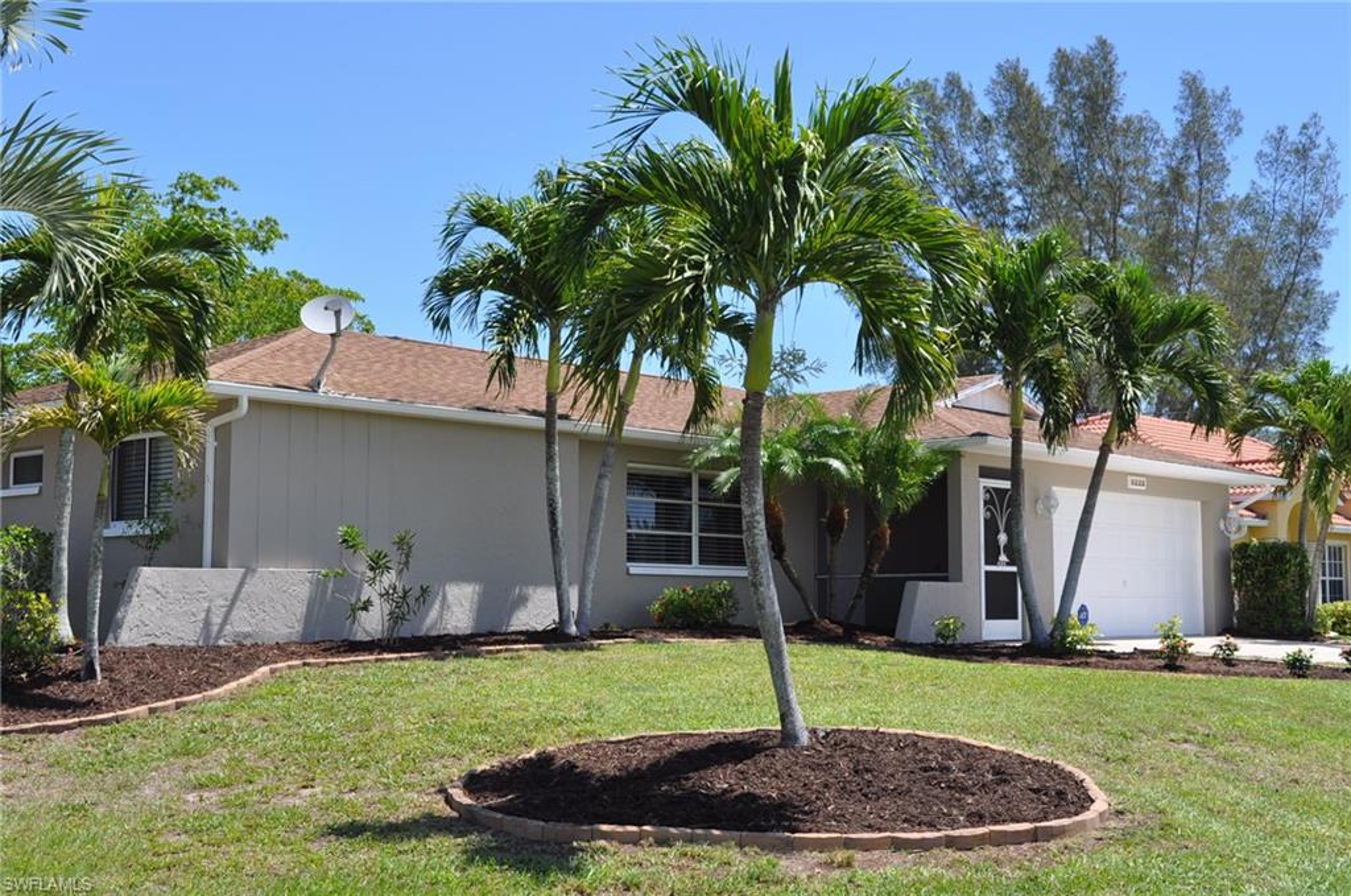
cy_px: 448
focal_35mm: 46
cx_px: 676
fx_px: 1742
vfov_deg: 28.8
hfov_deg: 42.4
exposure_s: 1/400
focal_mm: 31
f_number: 9
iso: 200
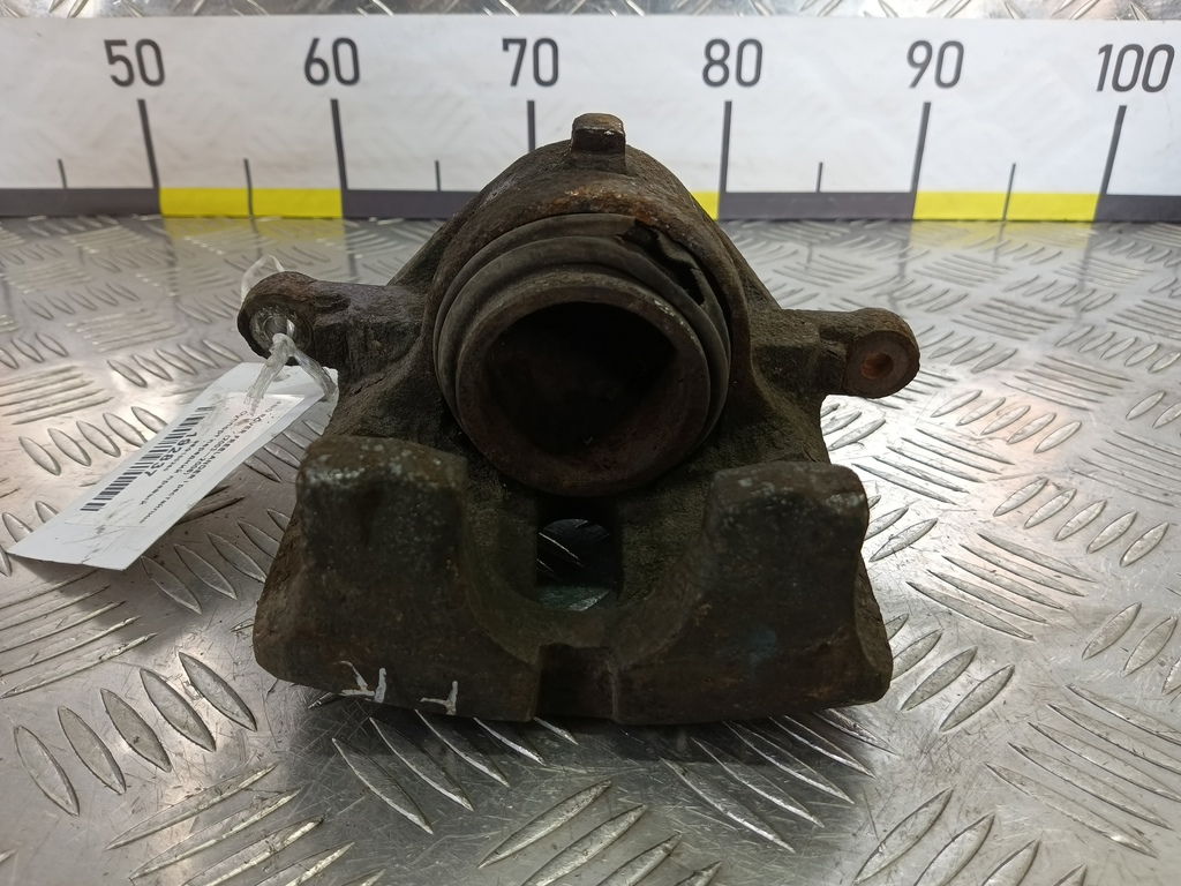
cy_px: 443
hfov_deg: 73.9
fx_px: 785
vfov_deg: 58.9
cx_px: 590
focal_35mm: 23
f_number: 1.6
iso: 142
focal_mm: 4.11
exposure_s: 1/100
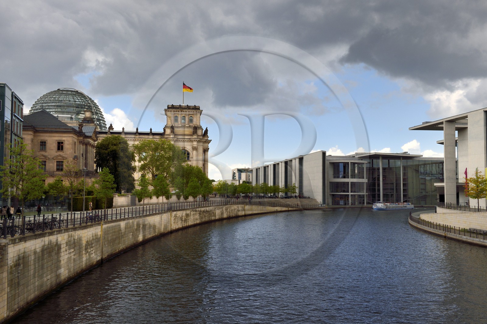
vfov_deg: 35.0
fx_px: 514
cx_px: 244
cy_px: 162
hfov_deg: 50.7
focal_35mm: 38
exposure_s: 1/250
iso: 400
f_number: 16
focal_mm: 38
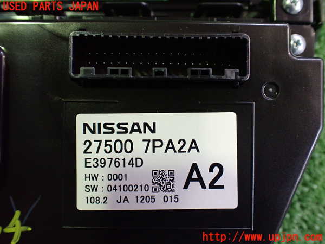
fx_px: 282
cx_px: 162
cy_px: 122
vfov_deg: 46.8
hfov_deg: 60.0
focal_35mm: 30
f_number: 2.3
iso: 800
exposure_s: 1/100
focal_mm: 5.4
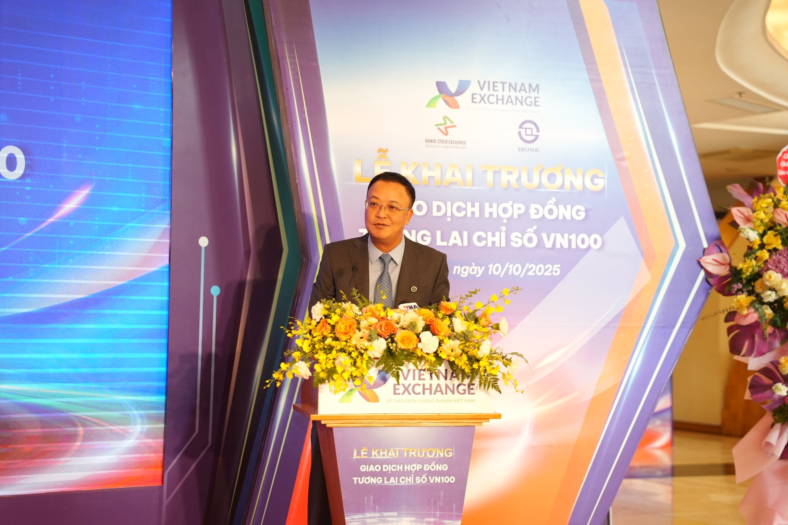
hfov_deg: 28.8
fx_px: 1532
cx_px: 394
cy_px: 262
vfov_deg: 19.5
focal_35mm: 70
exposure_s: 1/250
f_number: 3.2
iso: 1000
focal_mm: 70
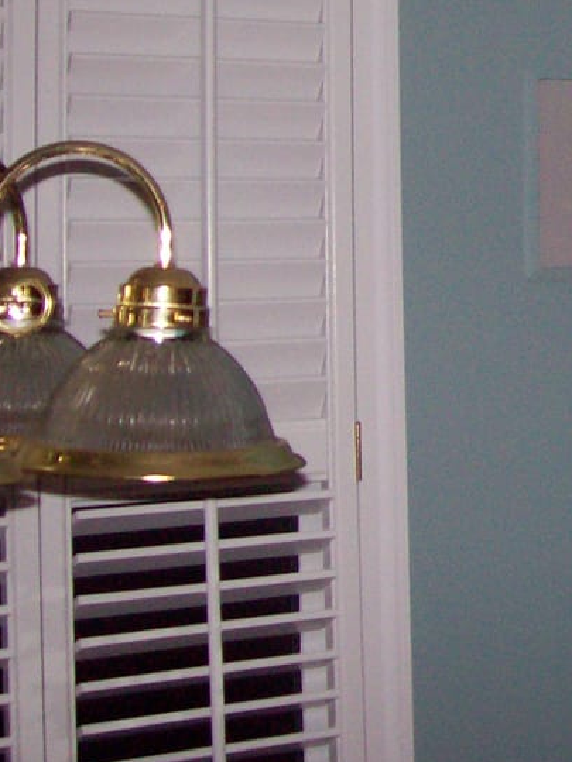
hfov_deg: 15.2
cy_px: 107
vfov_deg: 21.6
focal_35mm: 89
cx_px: 883
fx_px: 1961
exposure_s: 1/64
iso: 140
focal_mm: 6
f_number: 2.7
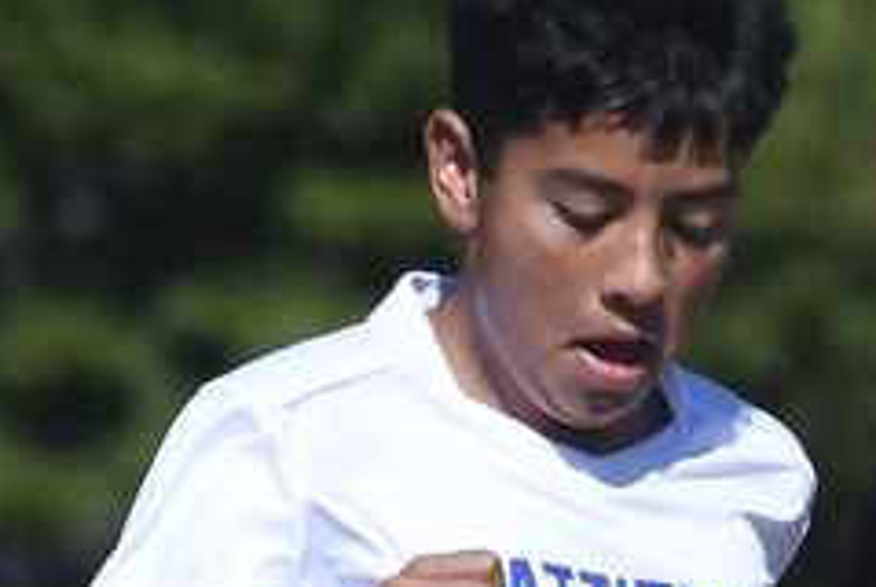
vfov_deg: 0.7
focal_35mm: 1880
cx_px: 1243
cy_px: 1416
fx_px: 45802
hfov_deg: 1.1
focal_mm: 200
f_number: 6.3
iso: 400
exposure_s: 1/2500
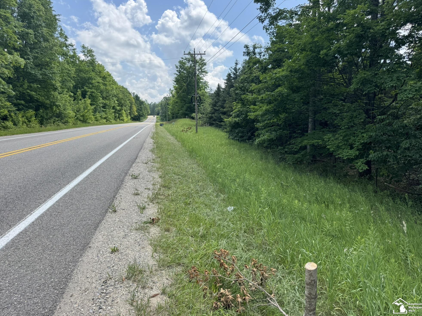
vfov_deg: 54.9
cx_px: 213
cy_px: 152
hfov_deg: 69.4
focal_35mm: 25
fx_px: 305
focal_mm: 6.76
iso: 80
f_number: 1.78
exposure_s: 1/1597
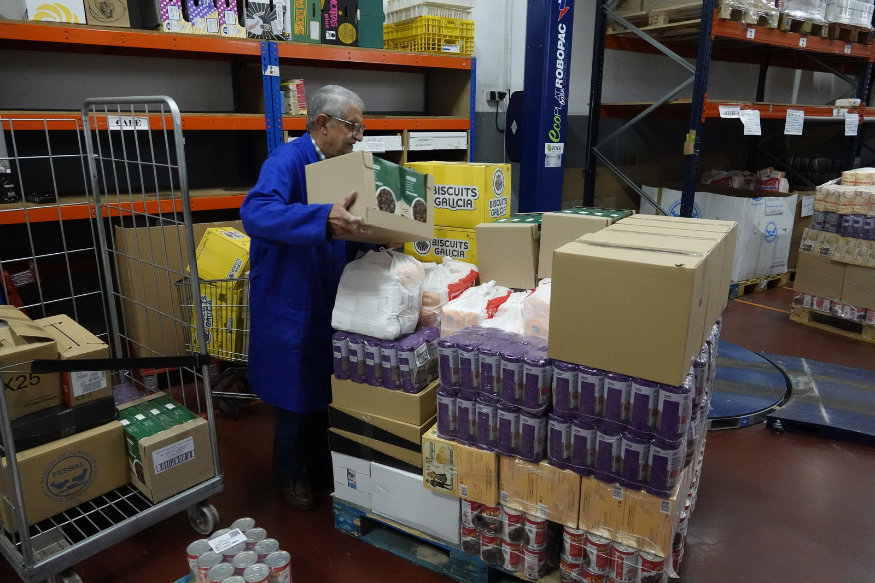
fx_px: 583
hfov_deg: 73.8
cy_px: 292
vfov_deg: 53.1
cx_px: 438
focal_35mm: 24
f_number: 2.4
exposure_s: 1/100
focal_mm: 8.8
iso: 3200
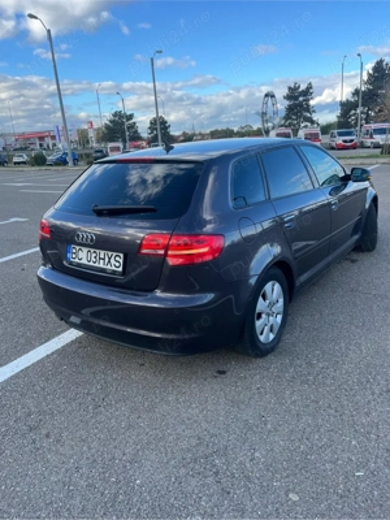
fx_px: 391
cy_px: 260
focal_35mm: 26
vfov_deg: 67.3
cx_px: 195
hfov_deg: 53.1
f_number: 1.6
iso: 50
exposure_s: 1/833
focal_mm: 5.1
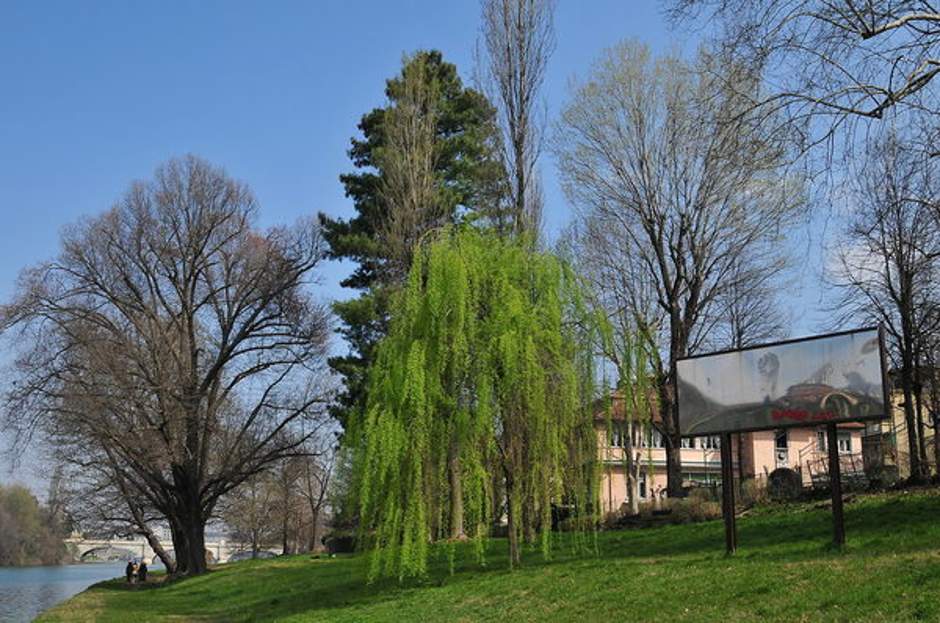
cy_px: 312
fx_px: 938
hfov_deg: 53.2
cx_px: 470
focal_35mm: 36
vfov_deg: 36.8
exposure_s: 1/500
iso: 200
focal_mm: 24
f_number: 8
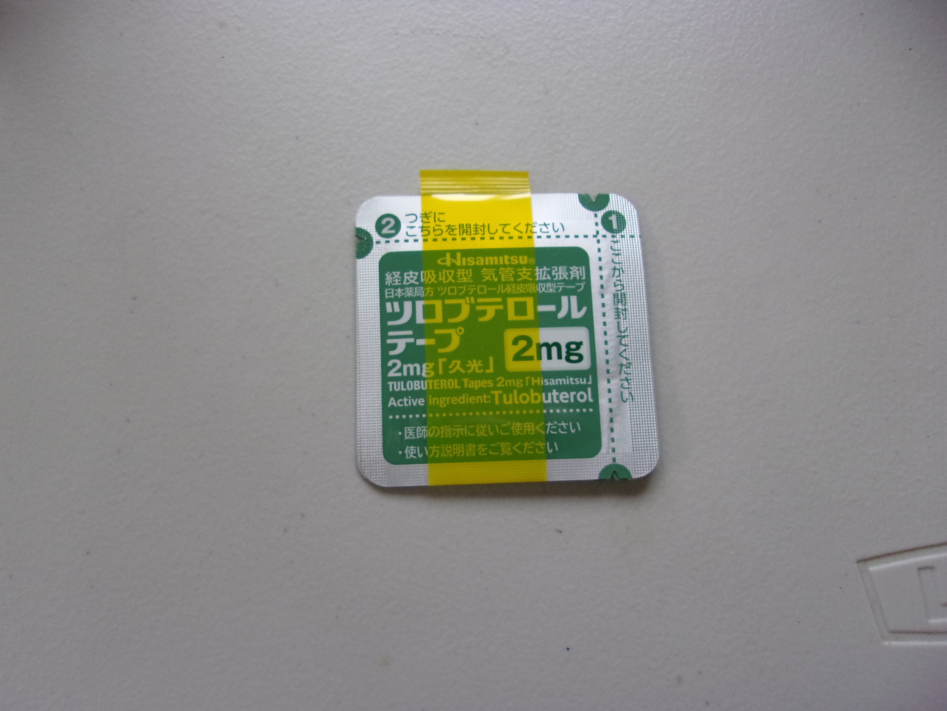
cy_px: 356
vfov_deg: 51.4
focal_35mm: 27
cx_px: 474
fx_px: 739
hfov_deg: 65.3
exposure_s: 1/34
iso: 163
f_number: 3
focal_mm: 4.9
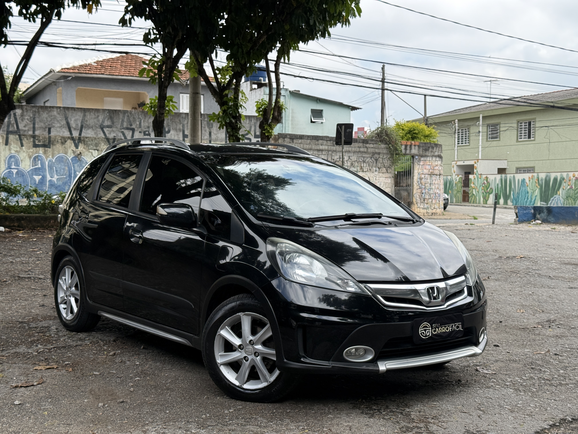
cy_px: 217
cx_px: 289
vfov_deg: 30.3
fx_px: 801
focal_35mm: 48
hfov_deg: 39.7
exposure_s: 1/1980
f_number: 1.78
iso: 64
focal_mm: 6.76
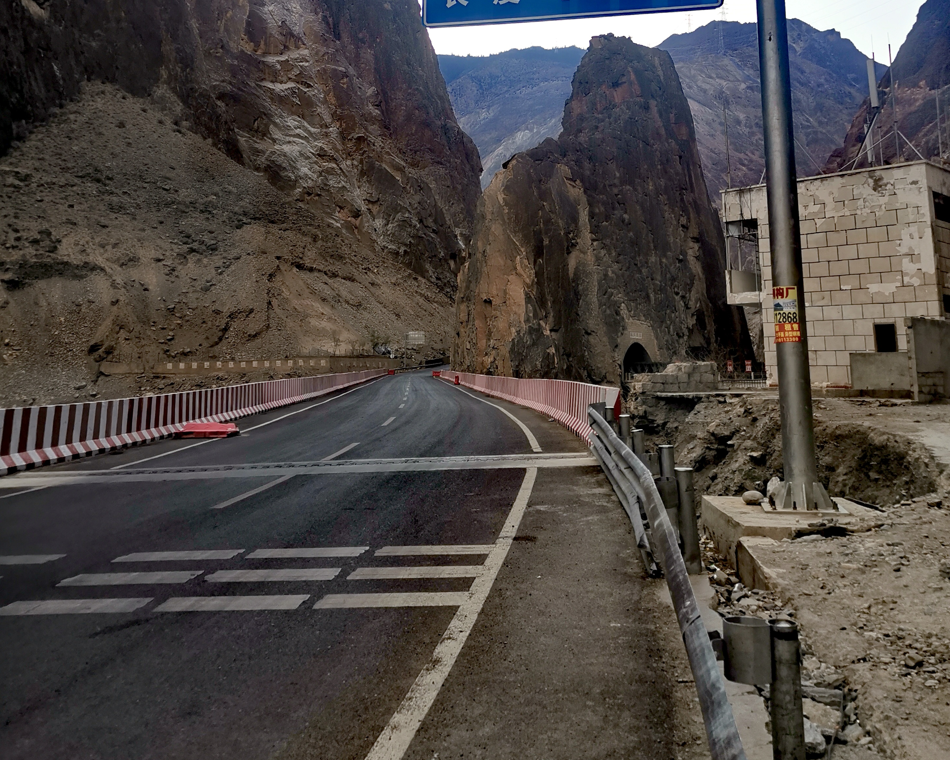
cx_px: 484
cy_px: 177
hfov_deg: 50.3
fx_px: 1012
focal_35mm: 36
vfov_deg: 39.9
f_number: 1.8
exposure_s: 1/991
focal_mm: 4.75
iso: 50
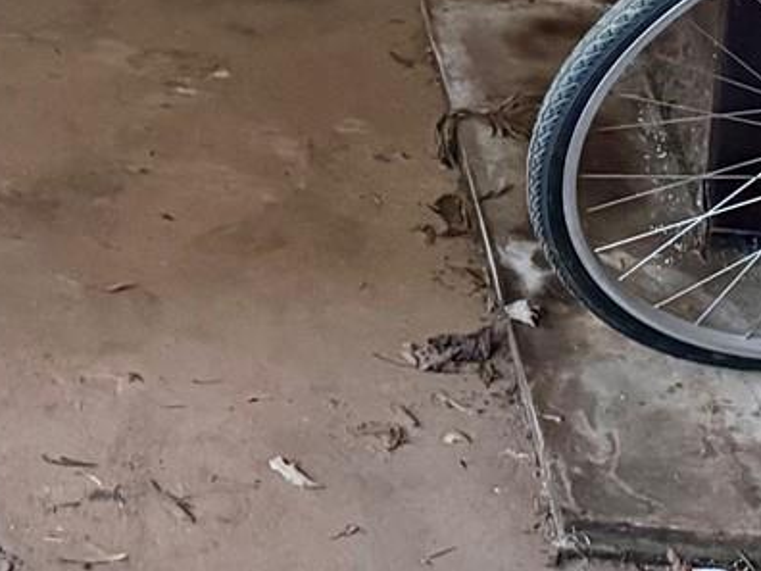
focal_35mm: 124
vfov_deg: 11.1
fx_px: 2726
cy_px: -471
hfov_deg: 14.7
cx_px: -394
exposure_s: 1/40
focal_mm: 6.76
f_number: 1.78
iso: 640
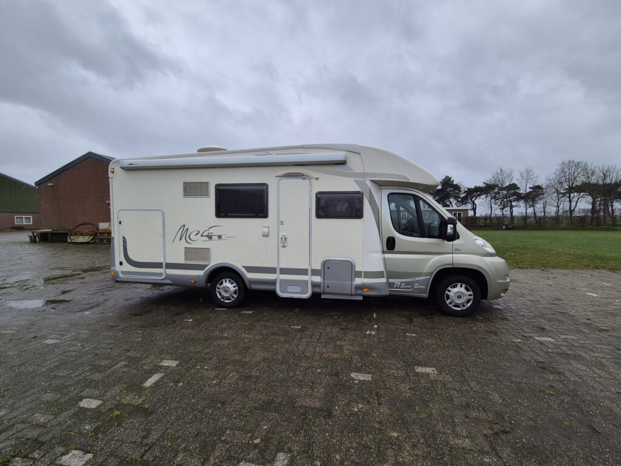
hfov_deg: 106.2
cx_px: 310
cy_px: 233
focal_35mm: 13
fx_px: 233
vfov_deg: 89.9
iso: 50
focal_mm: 2.2
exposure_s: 1/1006
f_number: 2.2
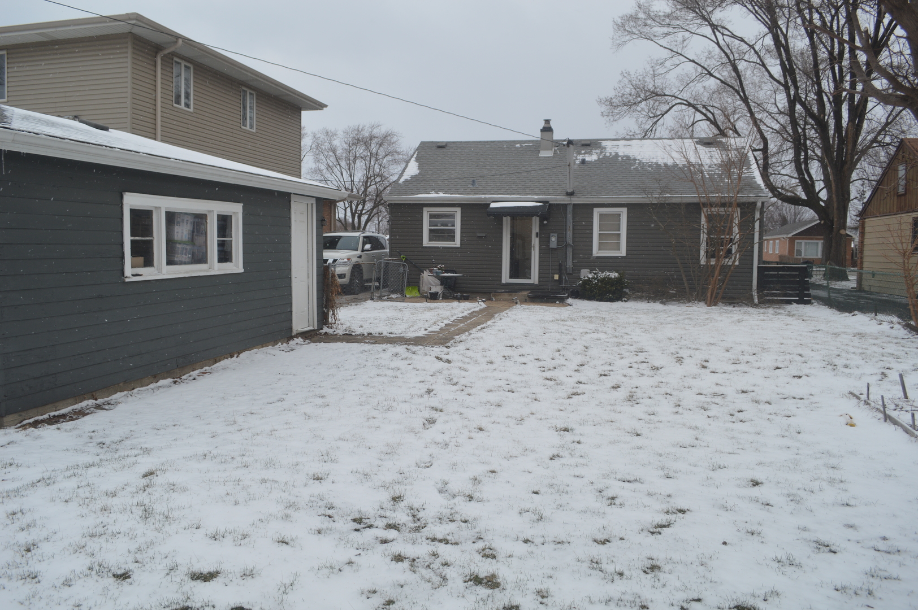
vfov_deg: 47.9
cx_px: 459
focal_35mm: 27
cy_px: 305
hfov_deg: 67.4
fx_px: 688
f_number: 5.6
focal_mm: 18
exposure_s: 1/125
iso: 110
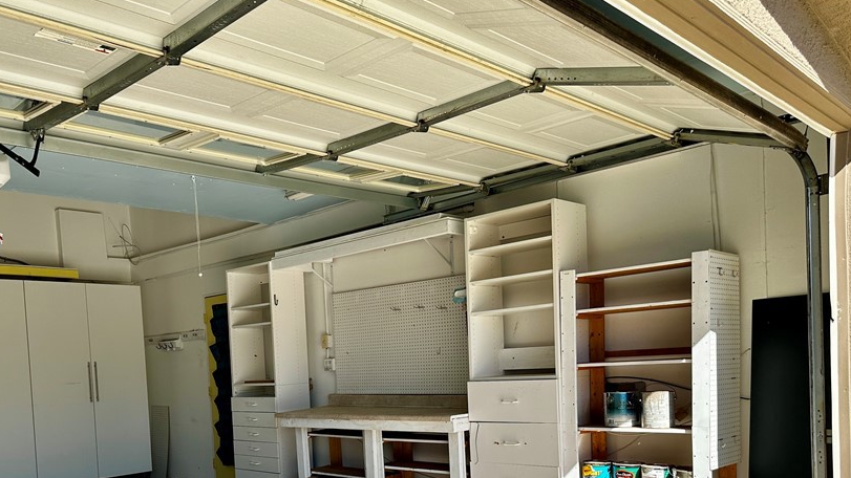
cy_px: 396
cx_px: 316
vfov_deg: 34.3
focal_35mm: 33
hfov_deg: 58.7
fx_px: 745
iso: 80
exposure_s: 1/2070
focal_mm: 6.86
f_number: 1.78
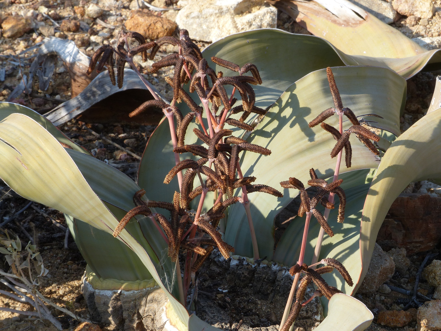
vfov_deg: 6.2
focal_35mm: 240
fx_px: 3058
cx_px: 220
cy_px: 166
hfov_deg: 8.2
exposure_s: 1/160
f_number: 8
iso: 100
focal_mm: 43.3
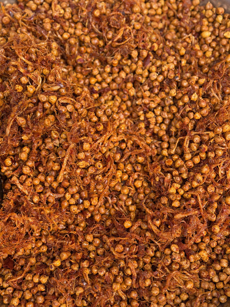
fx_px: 425
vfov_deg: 39.7
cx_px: 115
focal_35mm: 48
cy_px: 154
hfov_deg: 30.3
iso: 64
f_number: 1.78
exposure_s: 1/687
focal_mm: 6.76
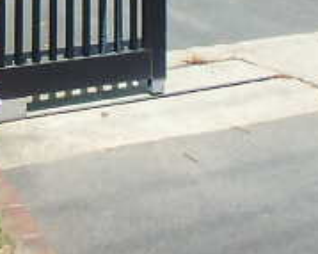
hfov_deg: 17.5
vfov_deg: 12.2
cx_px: 80
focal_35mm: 109
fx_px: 1025
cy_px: -286
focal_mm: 3.7
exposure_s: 1/800
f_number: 3.5
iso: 125
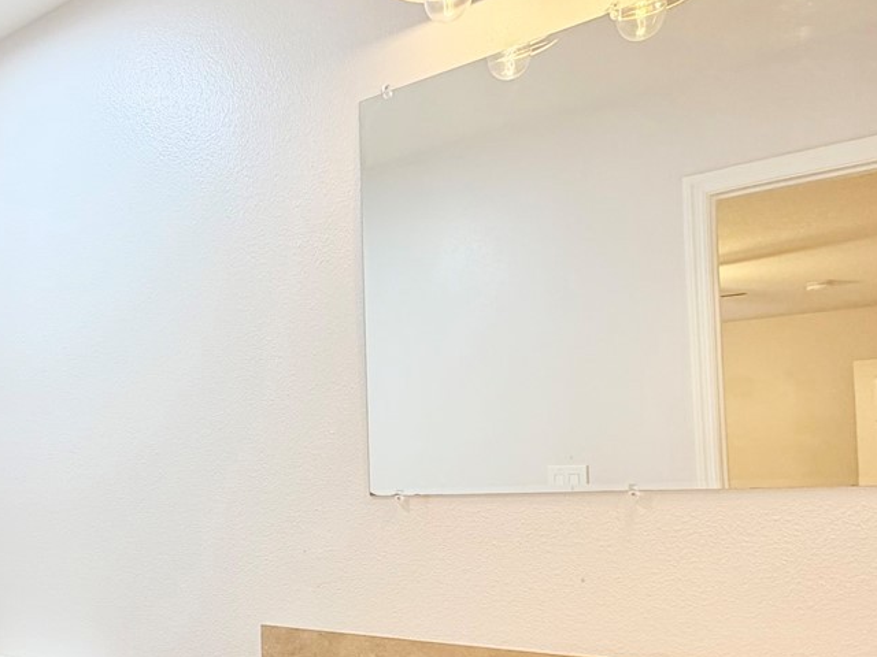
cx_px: 180
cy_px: 476
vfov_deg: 39.8
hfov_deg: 49.6
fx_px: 887
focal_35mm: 35
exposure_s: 1/60
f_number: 2.2
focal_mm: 2.22
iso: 160
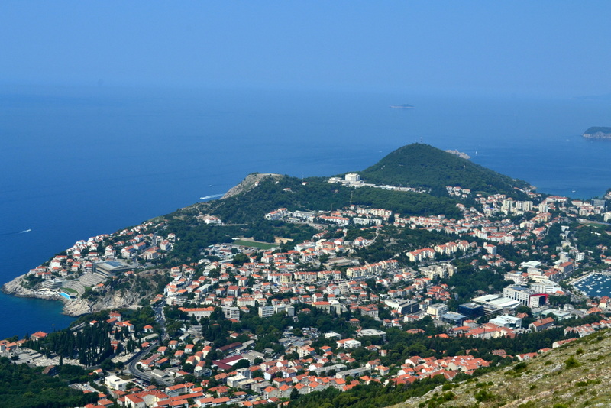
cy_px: 204
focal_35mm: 48
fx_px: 815
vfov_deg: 28.1
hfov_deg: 41.1
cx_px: 306
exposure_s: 1/500
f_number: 11
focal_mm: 32
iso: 320
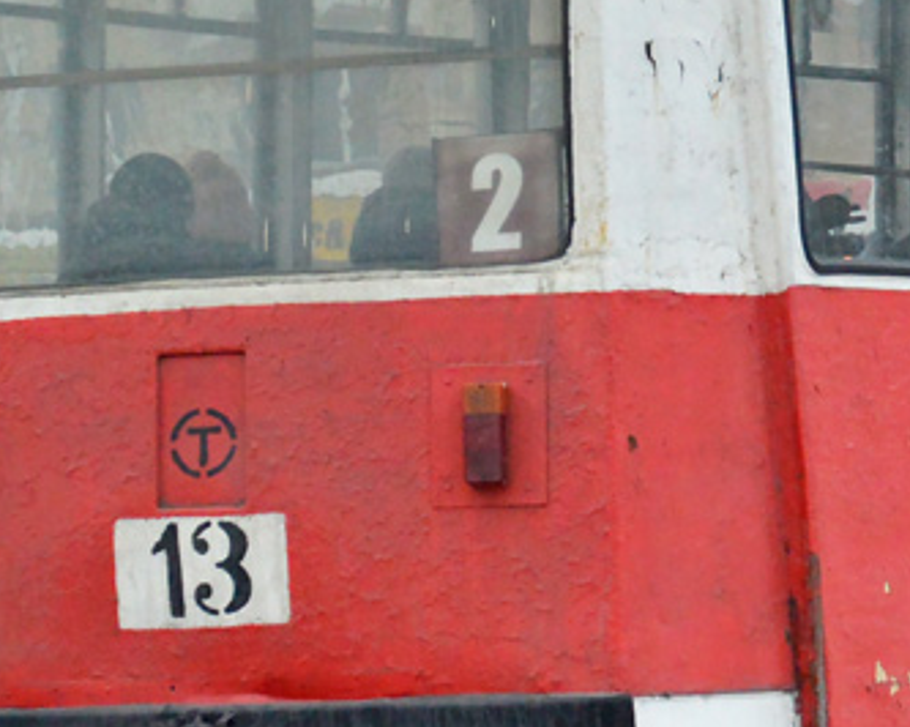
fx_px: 13674
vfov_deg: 3.0
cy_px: -66
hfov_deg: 3.8
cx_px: 1109
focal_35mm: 508
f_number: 5.6
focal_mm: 80
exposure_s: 1/500
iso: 800
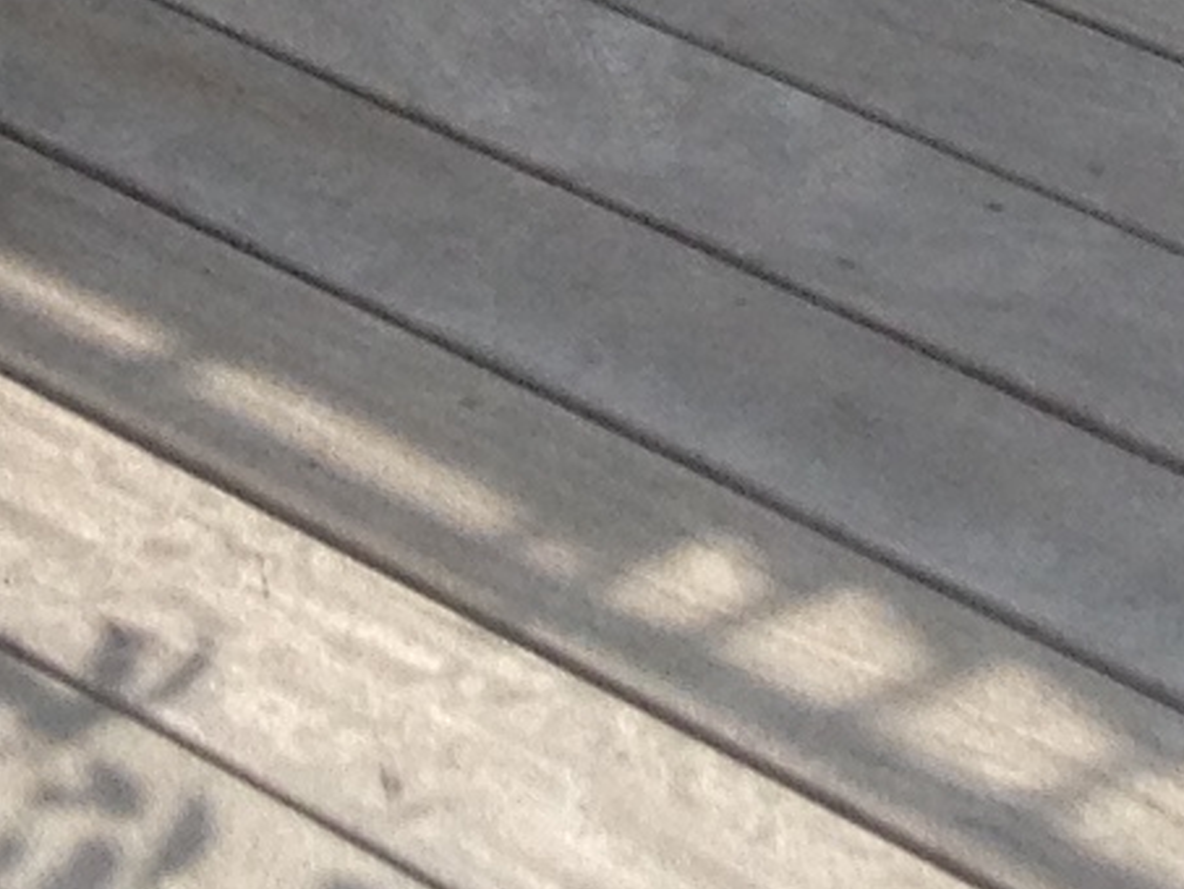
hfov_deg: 7.7
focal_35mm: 252
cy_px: -2262
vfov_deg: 5.4
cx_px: 1668
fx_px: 8622
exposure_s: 1/1346
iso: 50
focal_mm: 4.28
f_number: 2.4
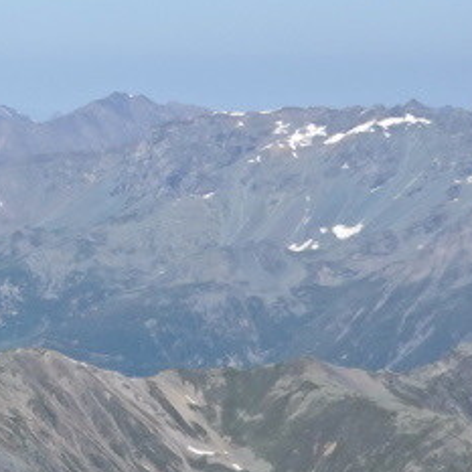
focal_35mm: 274
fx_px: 4227
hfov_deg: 5.8
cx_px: -1061
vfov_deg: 6.4
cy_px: -15
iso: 125
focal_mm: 17.53
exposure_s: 1/640
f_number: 7.1
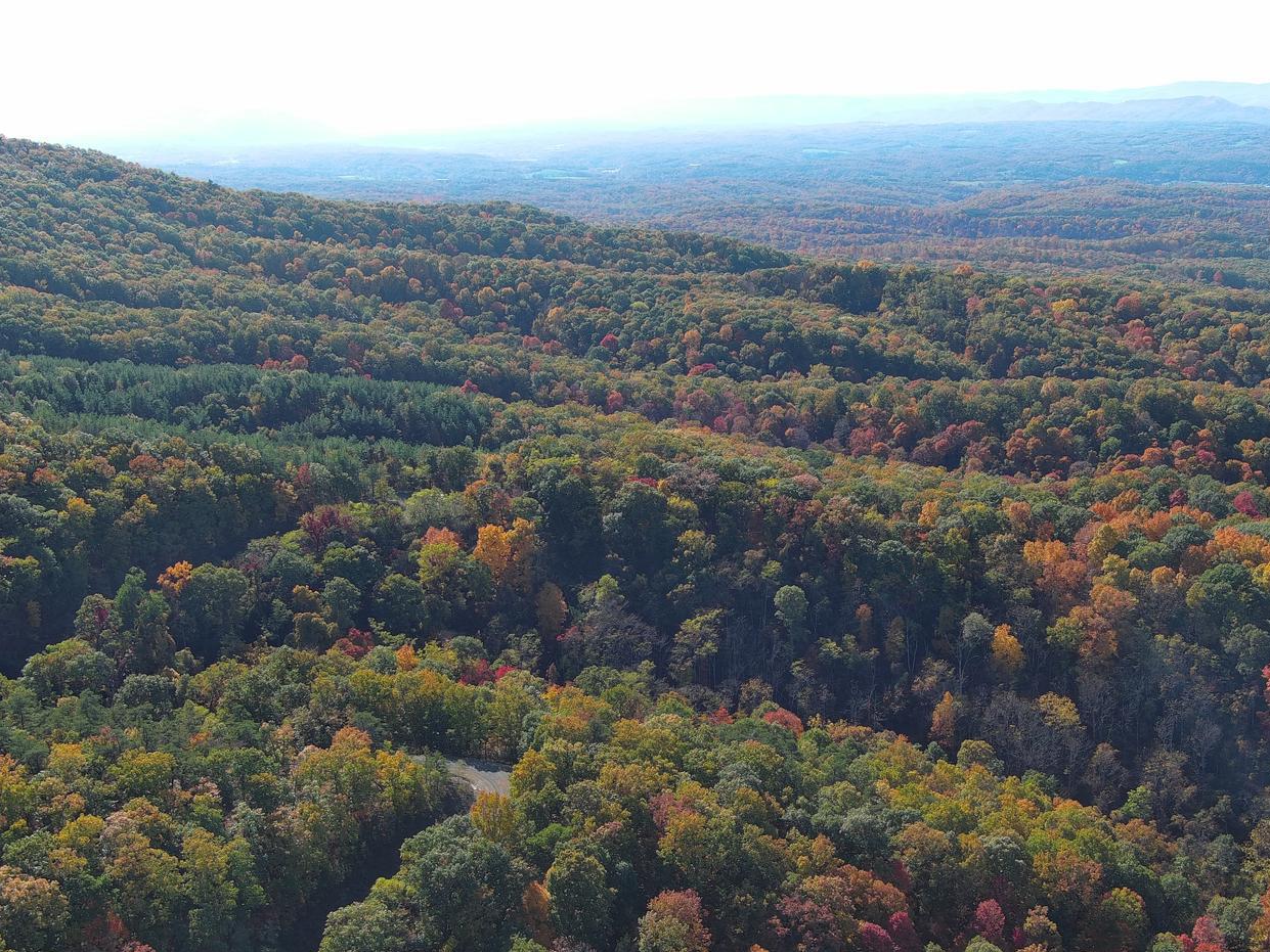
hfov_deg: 41.1
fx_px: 1688
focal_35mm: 46
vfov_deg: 31.5
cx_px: 752
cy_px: 555
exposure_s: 1/578
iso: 100
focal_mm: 10.57
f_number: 2.8
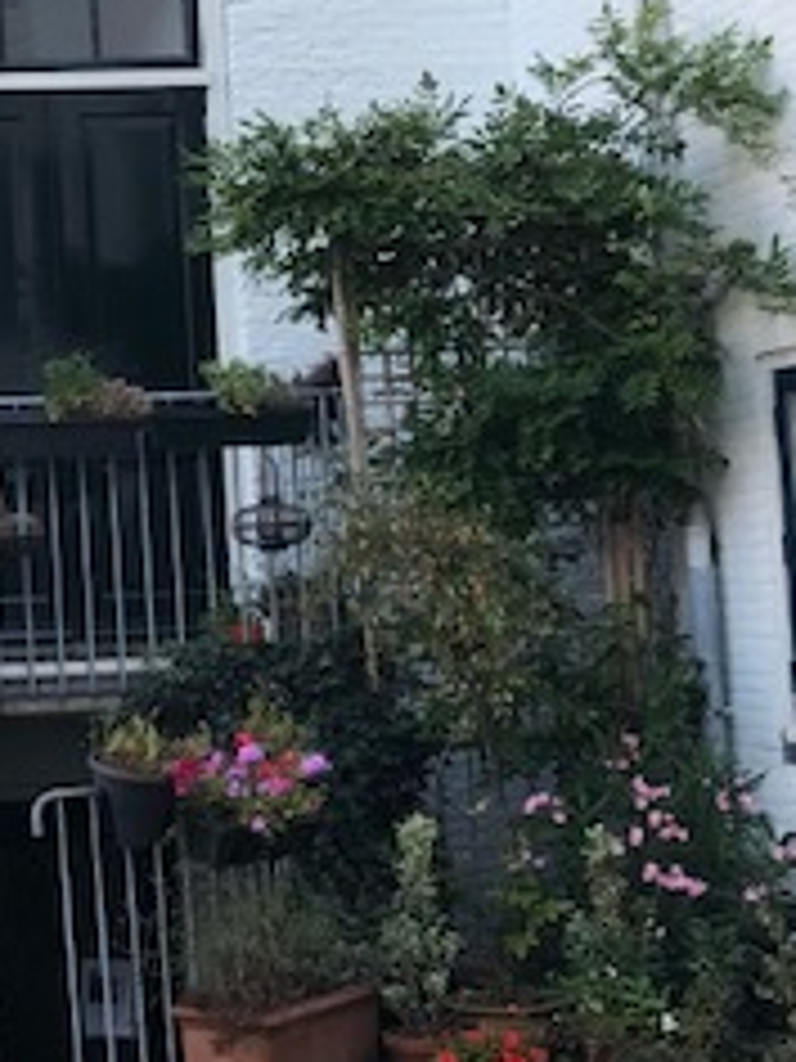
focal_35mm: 76
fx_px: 2330
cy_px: 472
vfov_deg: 25.6
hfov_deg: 18.4
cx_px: -162
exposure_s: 1/158
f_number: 1.8
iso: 20
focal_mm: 3.99
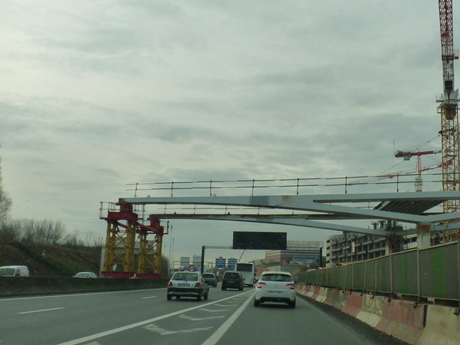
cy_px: 154
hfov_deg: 41.8
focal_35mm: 44
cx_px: 339
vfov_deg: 32.8
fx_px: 584
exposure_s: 1/200
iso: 125
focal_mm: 4.8
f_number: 4.5
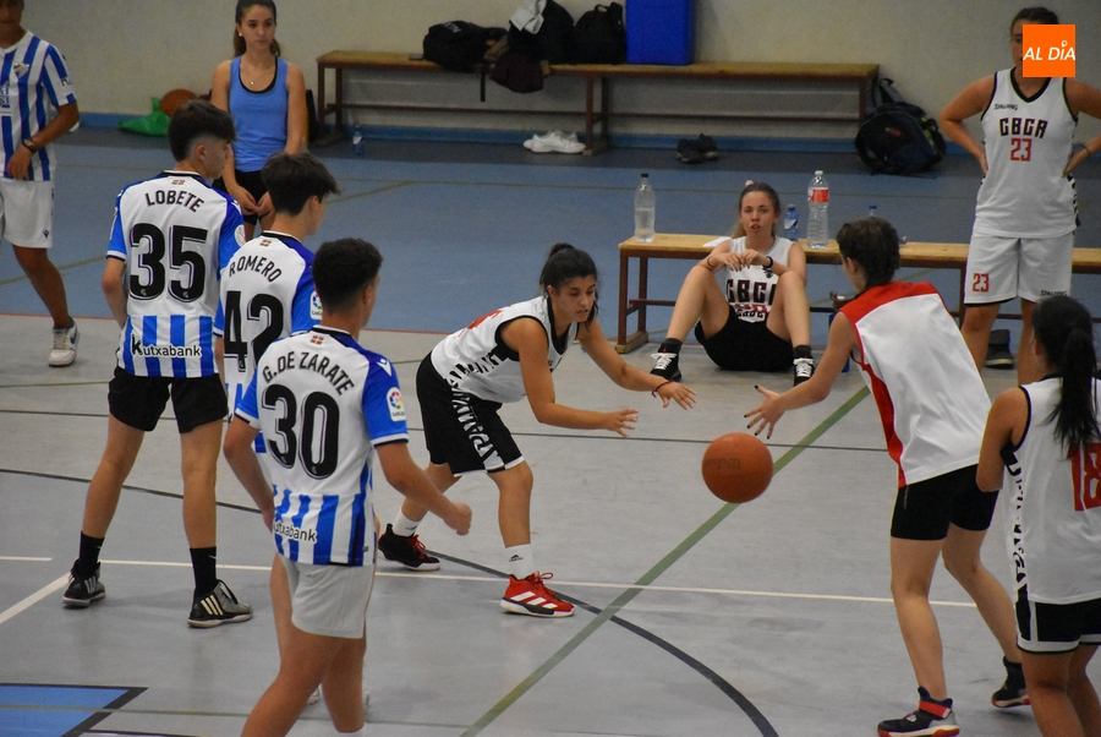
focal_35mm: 210
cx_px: 550
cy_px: 368
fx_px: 6429
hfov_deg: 9.8
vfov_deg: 6.6
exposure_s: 1/500
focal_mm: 140
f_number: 5.6
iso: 10000
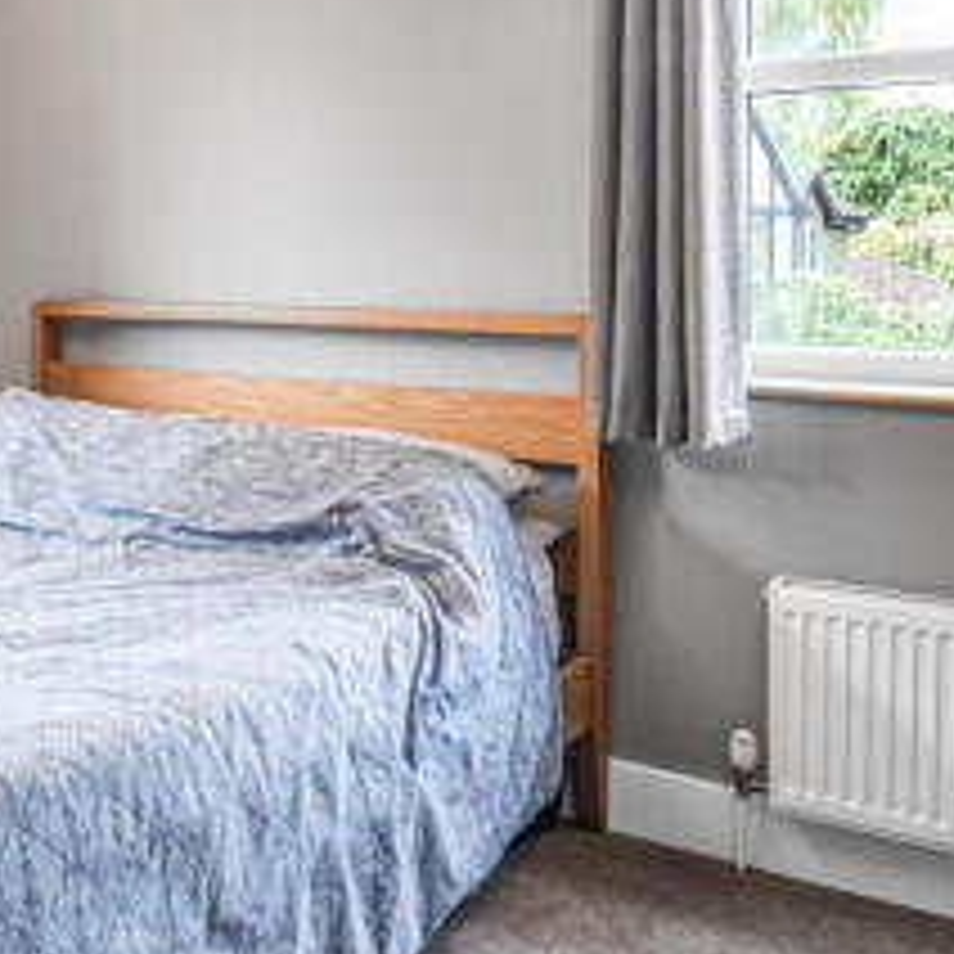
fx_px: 1310
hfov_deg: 37.0
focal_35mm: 42
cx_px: 68
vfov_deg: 39.2
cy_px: 263
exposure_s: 1/10
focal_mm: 16
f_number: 9
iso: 200
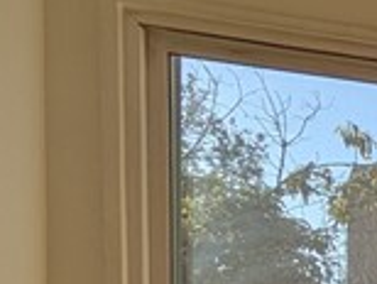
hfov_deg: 14.2
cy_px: 502
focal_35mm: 93
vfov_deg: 14.2
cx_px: 909
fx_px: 1014
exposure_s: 1/982
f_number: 2.2
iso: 48
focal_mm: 1.83
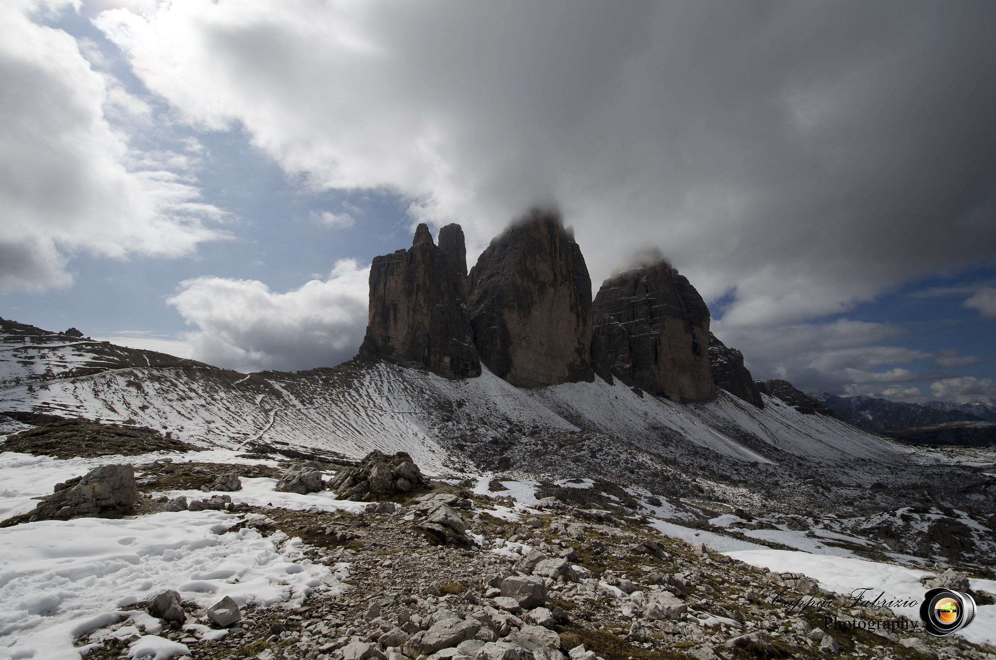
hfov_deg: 100.5
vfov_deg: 77.1
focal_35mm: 15
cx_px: 498
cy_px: 330
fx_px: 414
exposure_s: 1/1250
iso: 100
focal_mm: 10
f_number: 7.1
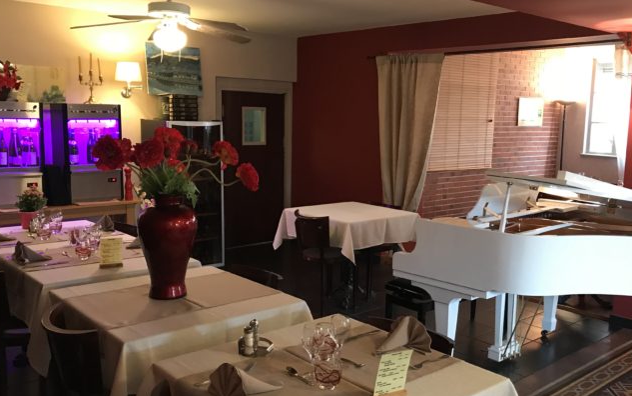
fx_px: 620
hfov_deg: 54.0
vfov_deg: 35.3
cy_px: 208
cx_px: 336
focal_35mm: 36
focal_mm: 3.99
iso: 100
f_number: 1.8
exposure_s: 1/17
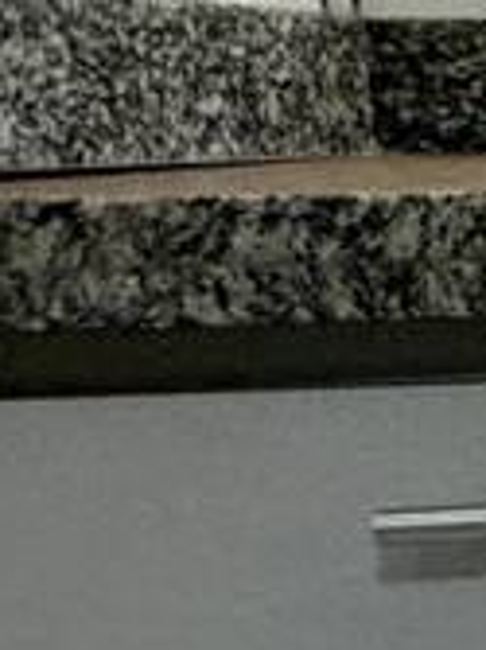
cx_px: 2566
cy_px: 265
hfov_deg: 6.0
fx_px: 2268
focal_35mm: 121
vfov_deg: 16.3
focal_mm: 2.22
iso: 250
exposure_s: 1/120
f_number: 2.2
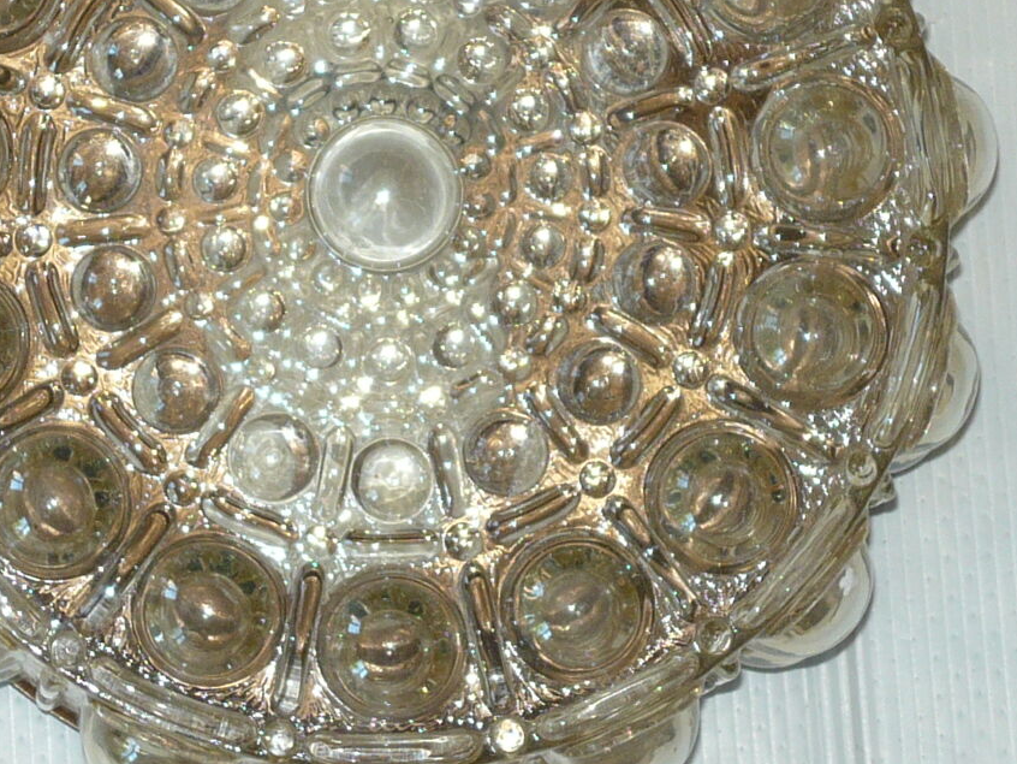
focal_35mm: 225
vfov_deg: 6.6
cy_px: 197
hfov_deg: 8.8
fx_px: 6612
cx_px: 381
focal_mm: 12.3
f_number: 4.1
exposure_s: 1/50
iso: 100
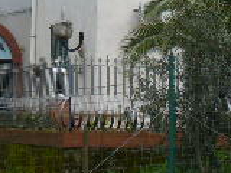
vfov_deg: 6.8
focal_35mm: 216
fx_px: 1441
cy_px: -98
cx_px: 116
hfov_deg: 9.2
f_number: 6.2
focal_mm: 8.9
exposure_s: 1/200
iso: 80
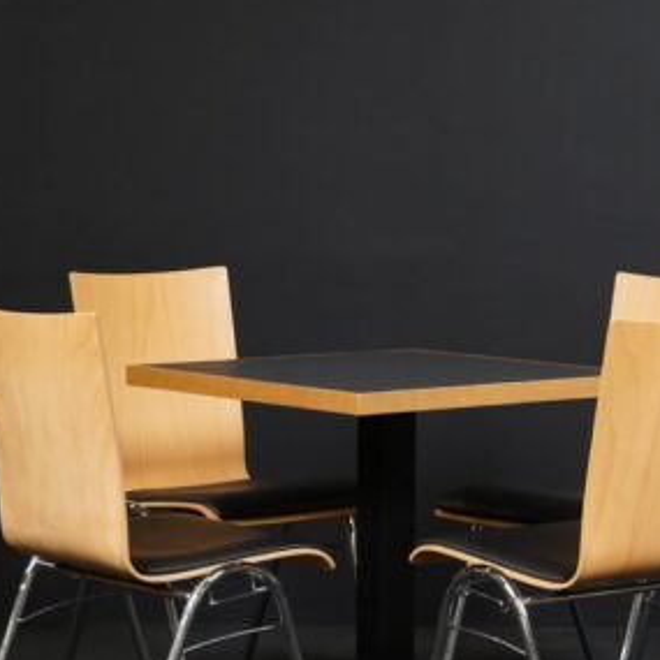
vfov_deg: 12.6
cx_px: 382
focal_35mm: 138
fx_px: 2977
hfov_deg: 12.6
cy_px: 449
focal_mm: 77
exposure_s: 1/160
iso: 5000
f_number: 7.1
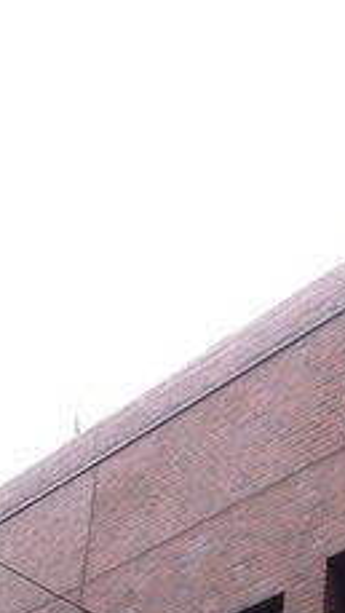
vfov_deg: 19.6
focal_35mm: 100
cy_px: 800
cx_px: 380
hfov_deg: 11.9
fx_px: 1625
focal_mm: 4.28
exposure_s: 1/699
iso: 50
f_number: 2.4
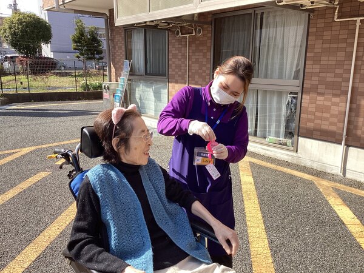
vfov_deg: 45.4
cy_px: 136
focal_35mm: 31
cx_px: 182
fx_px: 326
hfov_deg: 58.4
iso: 25
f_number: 2.4
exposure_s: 1/627
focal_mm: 3.3
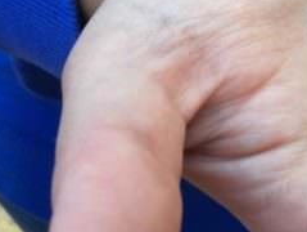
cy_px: 48
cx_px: 425
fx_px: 826
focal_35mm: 93
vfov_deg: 15.8
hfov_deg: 19.1
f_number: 2.2
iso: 40
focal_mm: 4.15
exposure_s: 1/100
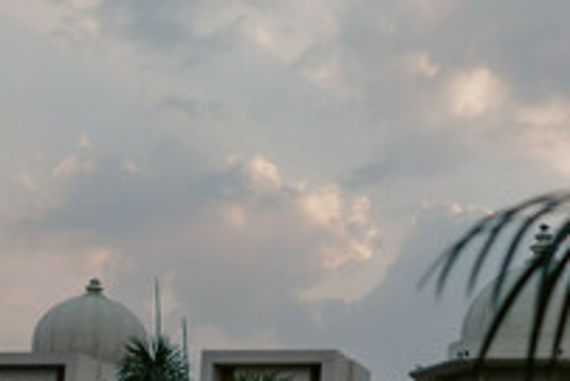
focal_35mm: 107
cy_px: 446
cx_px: 372
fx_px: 1695
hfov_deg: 19.0
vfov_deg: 12.5
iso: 50
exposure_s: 1/250
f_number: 1.8
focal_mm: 24
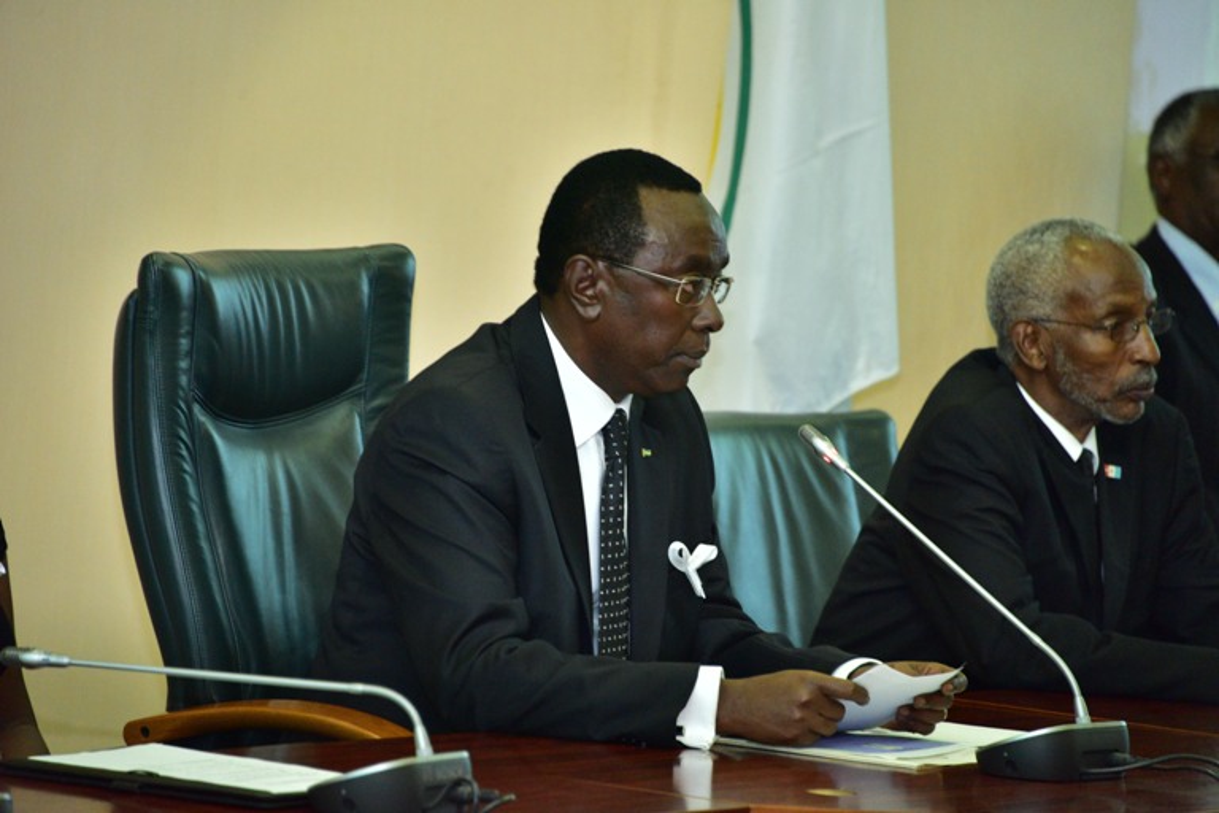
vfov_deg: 4.6
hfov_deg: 6.9
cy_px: 406
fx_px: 10158
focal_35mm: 300
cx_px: 610
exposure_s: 1/80
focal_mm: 300
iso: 3200
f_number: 5.6
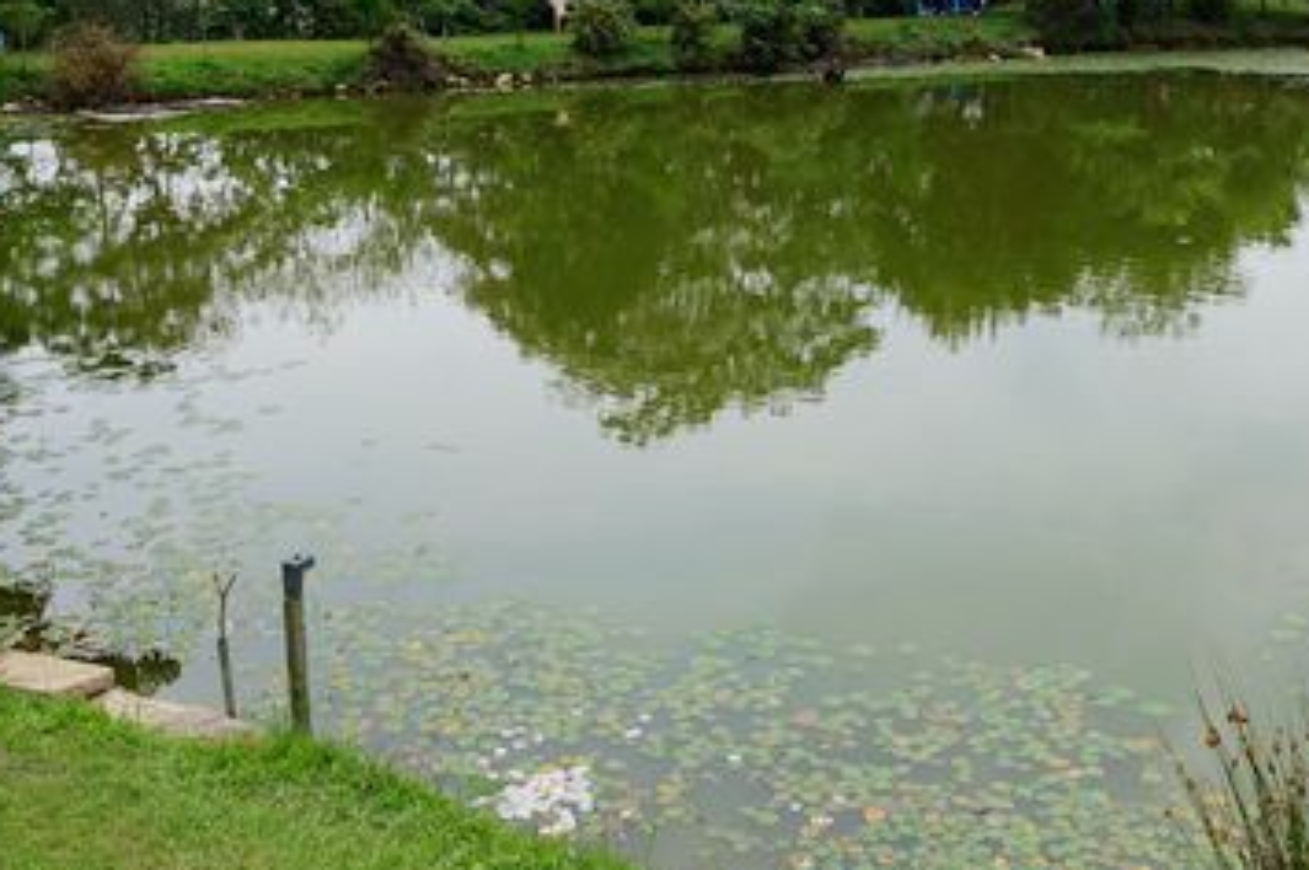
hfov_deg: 44.5
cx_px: 734
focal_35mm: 44
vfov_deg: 30.1
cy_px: 249
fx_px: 1598
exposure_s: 1/320
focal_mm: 8.8
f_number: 5.6
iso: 125
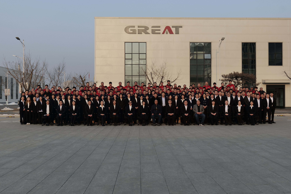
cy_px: 97
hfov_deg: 53.1
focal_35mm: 36
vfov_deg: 36.9
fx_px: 291
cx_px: 146
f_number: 5.6
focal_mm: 36
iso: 160
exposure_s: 1/320
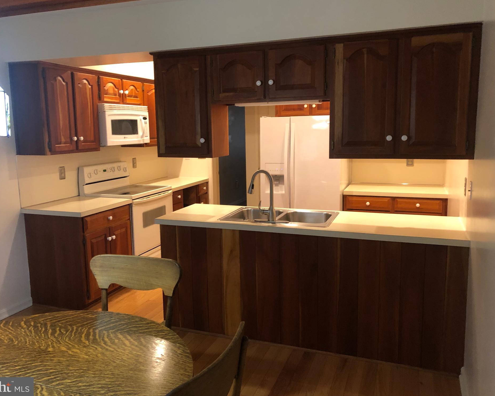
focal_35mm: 30
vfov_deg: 48.5
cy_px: 195
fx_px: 440
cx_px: 239
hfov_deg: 58.8
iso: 80
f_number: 1.8
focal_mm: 4
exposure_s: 1/15
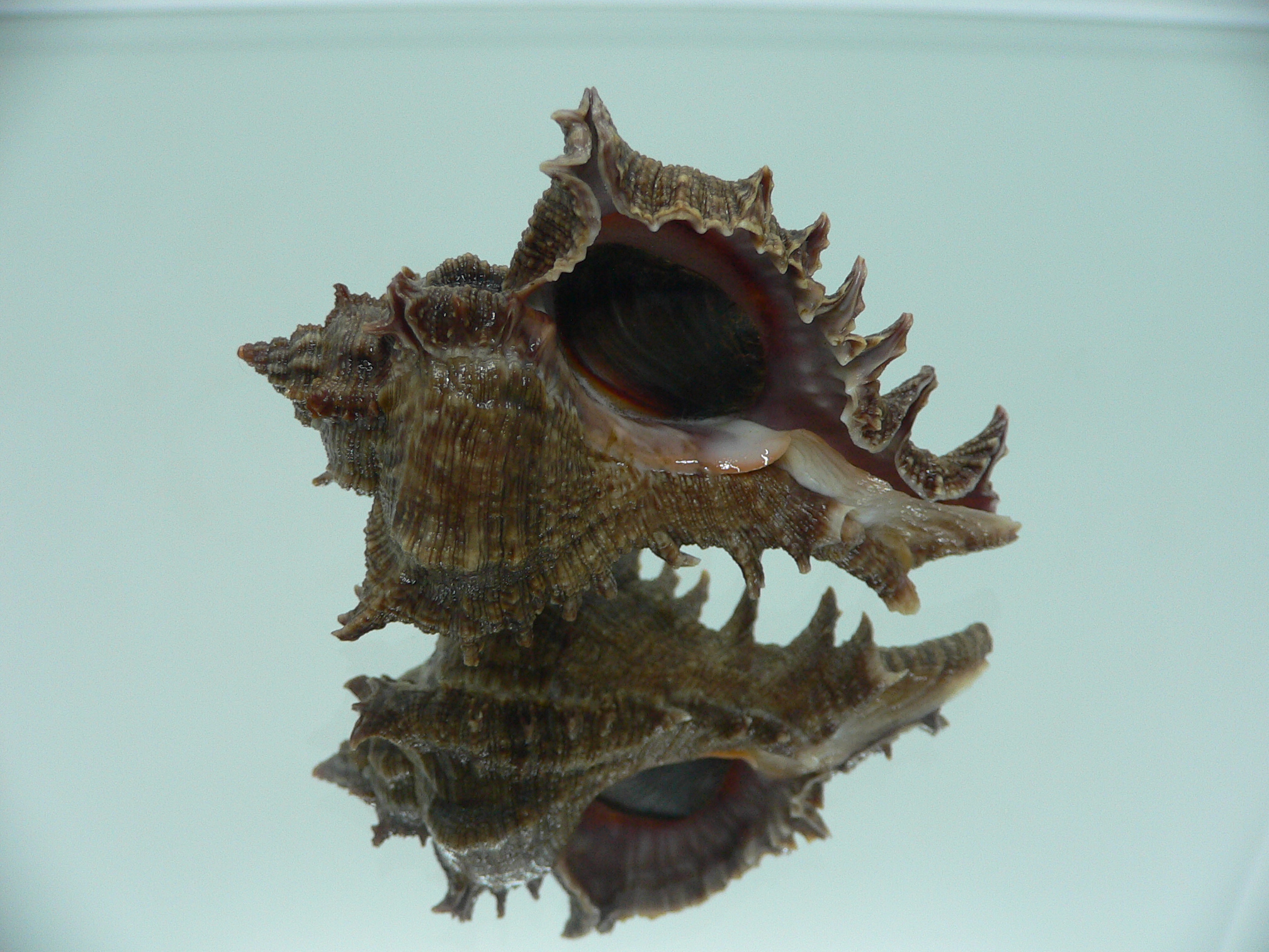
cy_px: 476
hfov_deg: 52.6
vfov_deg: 40.7
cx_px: 634
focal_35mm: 35
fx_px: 1283
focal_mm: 4.6
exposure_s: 1/60
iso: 100
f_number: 2.8
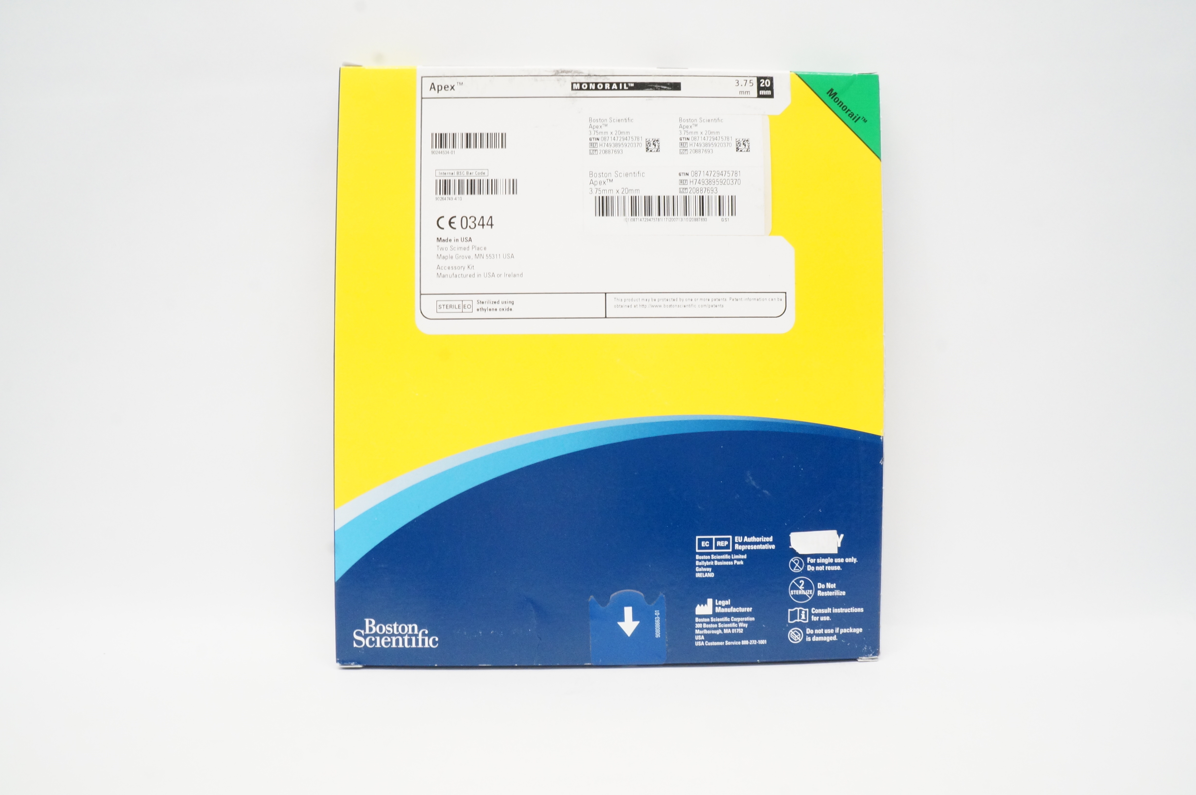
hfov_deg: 67.4
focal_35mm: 27
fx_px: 896
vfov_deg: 47.8
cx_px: 598
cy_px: 398
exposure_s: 1/20
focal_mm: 18
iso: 1600
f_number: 14
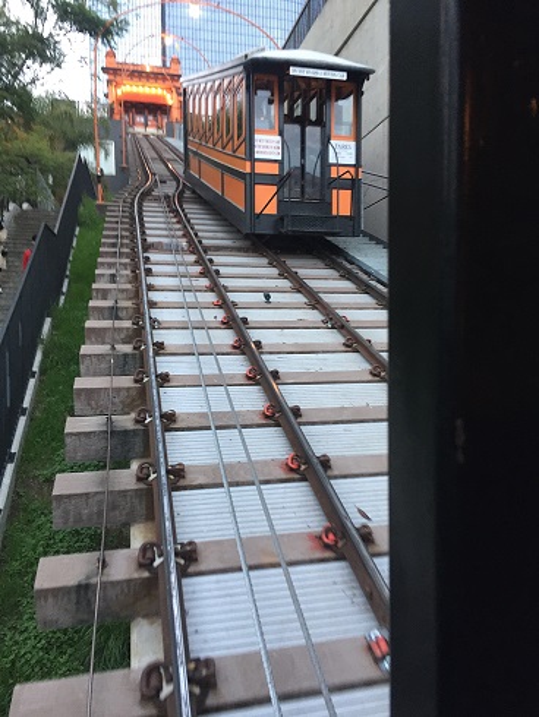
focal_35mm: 29
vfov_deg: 61.6
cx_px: 270
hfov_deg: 48.3
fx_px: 602
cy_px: 358
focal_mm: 4.15
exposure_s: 1/30
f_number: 2.2
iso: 100
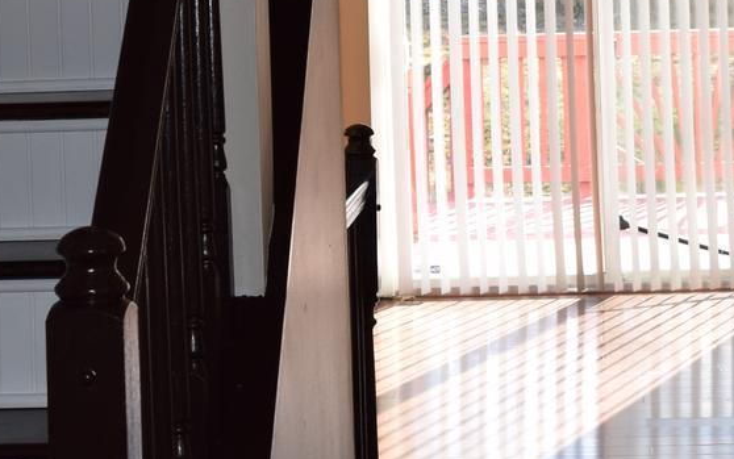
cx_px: 466
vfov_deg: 10.9
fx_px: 2358
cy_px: -110
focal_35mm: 118
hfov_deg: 17.7
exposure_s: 1/125
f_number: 5.6
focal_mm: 21
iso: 250
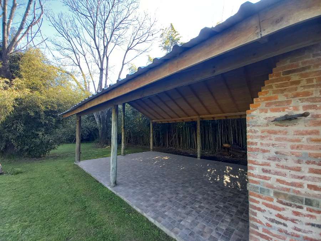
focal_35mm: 13
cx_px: 160
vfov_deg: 89.9
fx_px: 121
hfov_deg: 106.2
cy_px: 120
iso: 80
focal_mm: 1.42
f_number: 2.2
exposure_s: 1/100
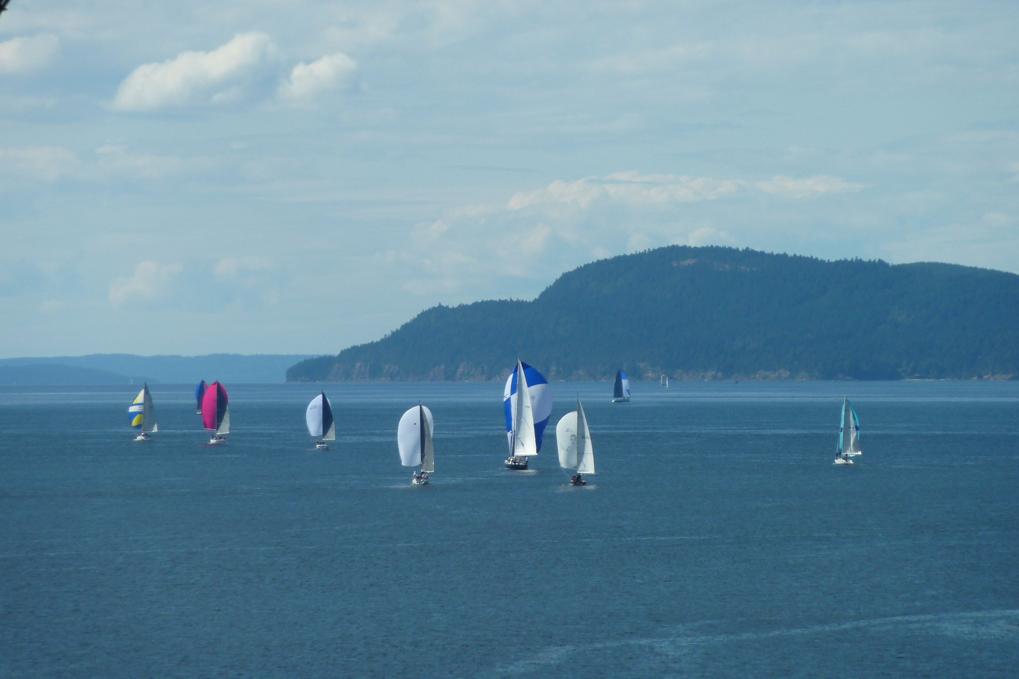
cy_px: 345
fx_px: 8858
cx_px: 509
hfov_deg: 6.6
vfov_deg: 4.4
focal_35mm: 313
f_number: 5.6
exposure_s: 1/640
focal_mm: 49.2
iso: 80
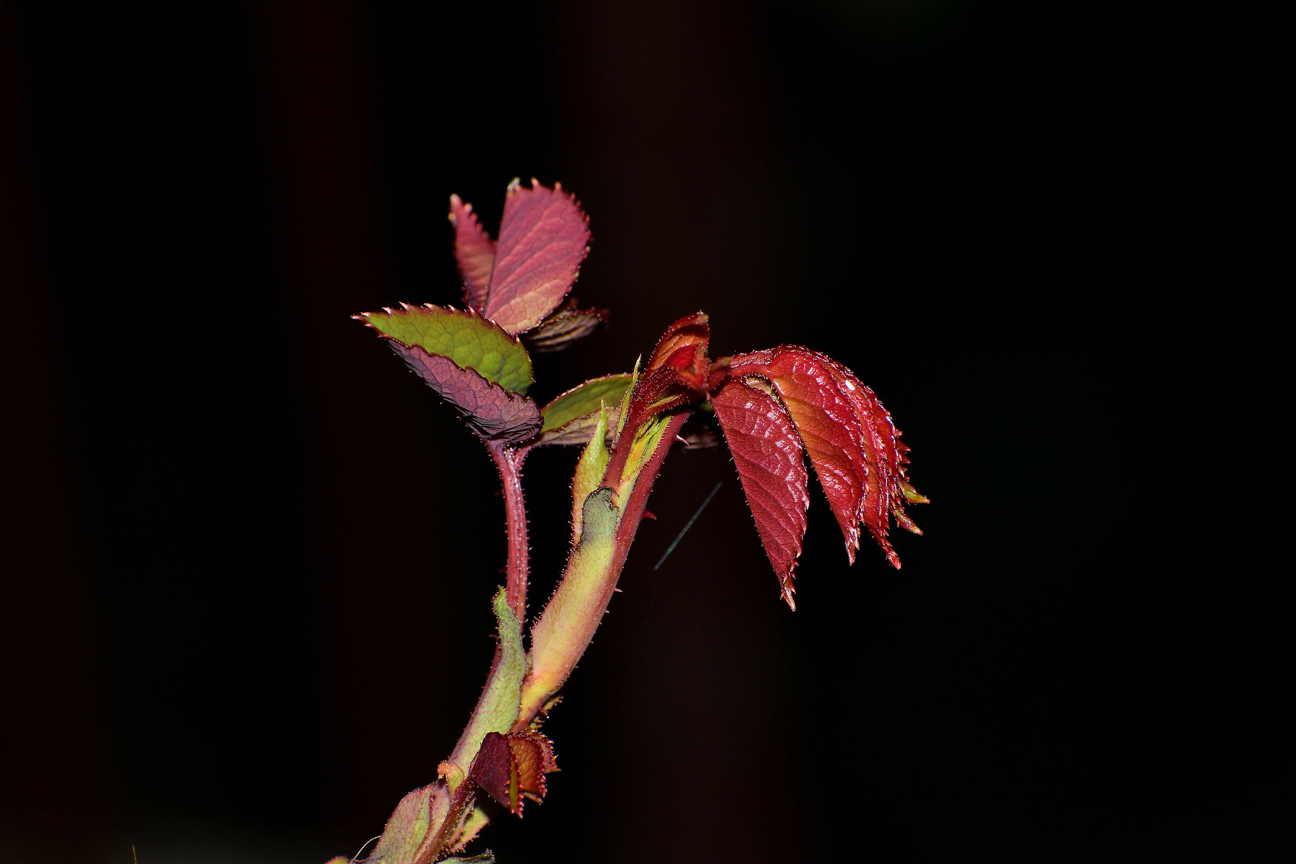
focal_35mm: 450
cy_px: 432
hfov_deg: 4.6
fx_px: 16199
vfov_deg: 3.1
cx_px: 648
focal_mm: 300
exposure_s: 1/200
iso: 100
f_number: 11
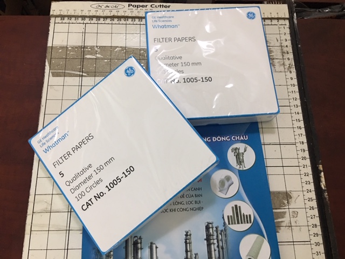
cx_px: 172
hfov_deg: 61.7
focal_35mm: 29
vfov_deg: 48.2
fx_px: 289
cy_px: 130
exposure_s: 1/8
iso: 100
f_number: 2.2
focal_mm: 4.15
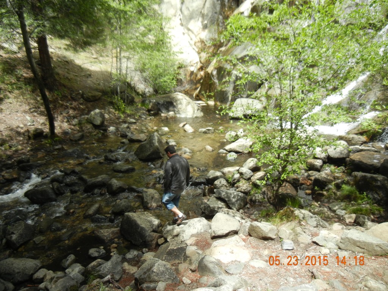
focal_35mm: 30
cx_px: 194
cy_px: 146
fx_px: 336
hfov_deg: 60.0
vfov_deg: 46.8
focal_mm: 5.4
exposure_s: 1/604
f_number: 3.5
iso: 160
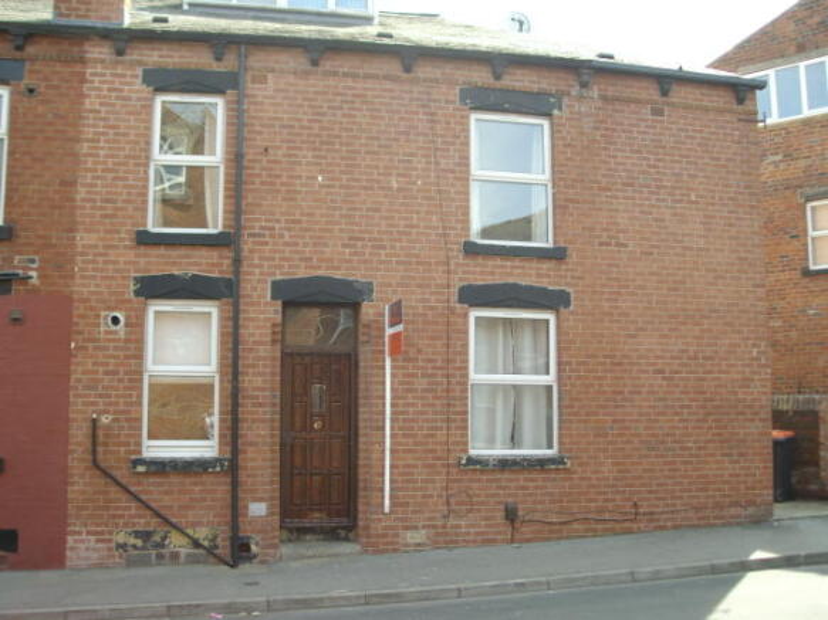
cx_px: 414
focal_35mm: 36
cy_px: 310
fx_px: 861
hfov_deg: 51.4
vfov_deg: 39.6
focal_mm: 6
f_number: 2.7
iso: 80
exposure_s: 1/250
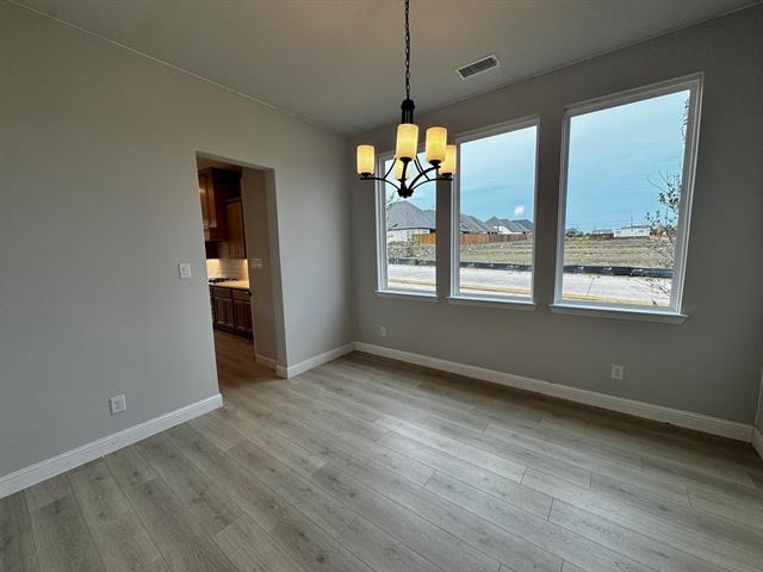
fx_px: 309
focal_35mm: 14
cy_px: 286
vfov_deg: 85.7
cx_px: 382
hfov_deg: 102.1
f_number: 2.2
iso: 40
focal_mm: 2.22
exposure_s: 1/162
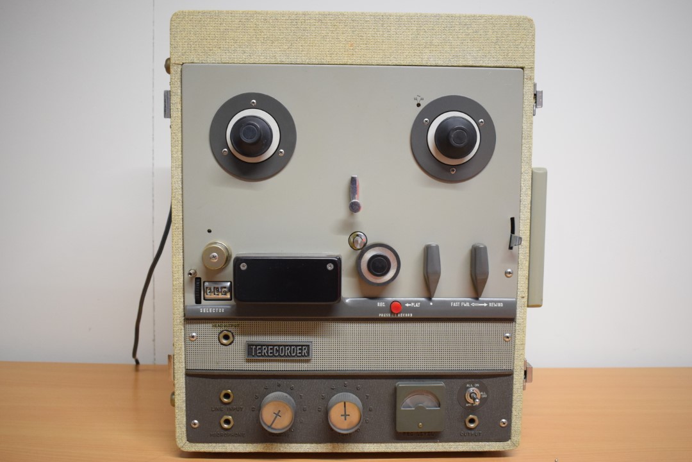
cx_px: 346
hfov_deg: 55.1
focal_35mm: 34
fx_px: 663
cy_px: 231
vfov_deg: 38.4
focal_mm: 23
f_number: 4
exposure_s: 1/125
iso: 2000
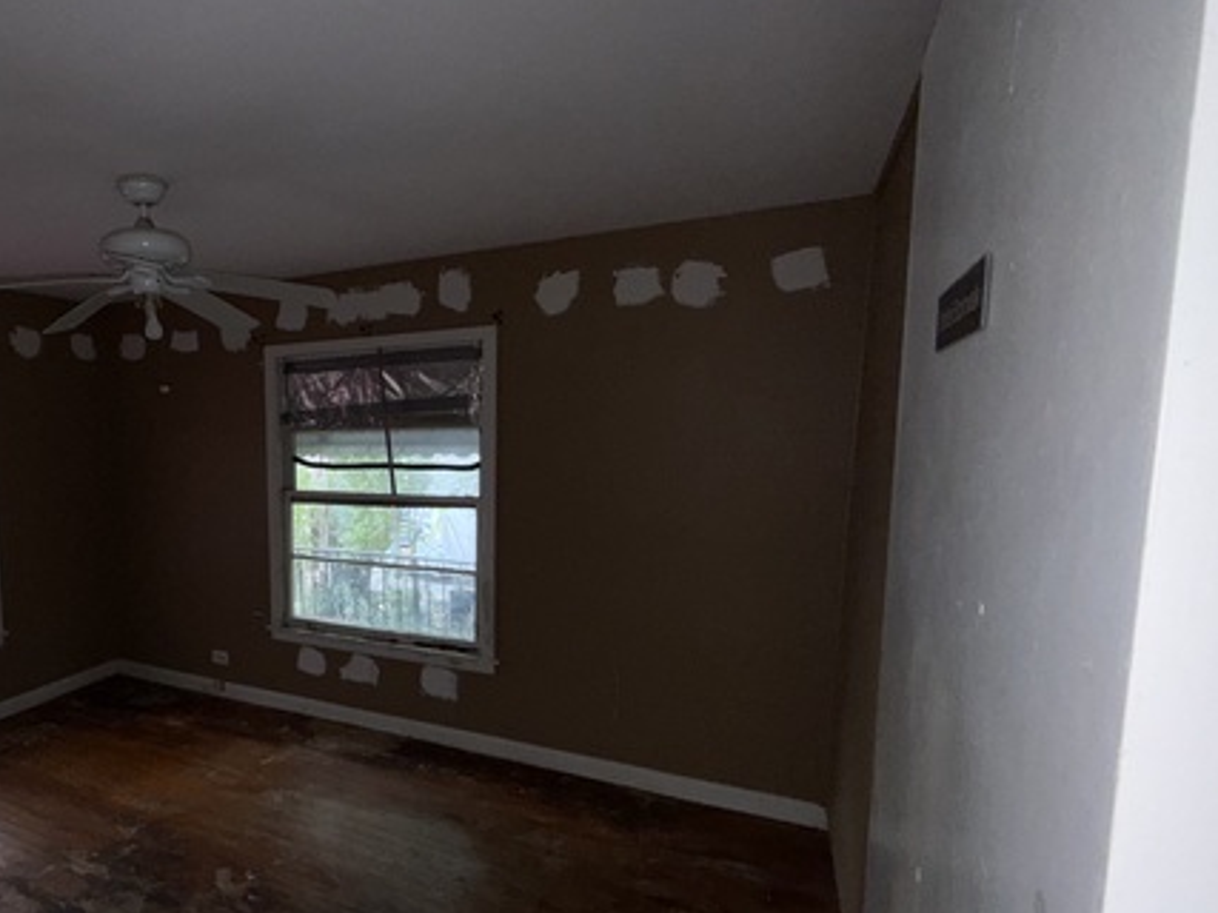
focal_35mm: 21
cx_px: 339
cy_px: 514
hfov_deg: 74.6
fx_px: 739
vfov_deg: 63.2
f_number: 2.2
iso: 80
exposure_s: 1/66
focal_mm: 2.22
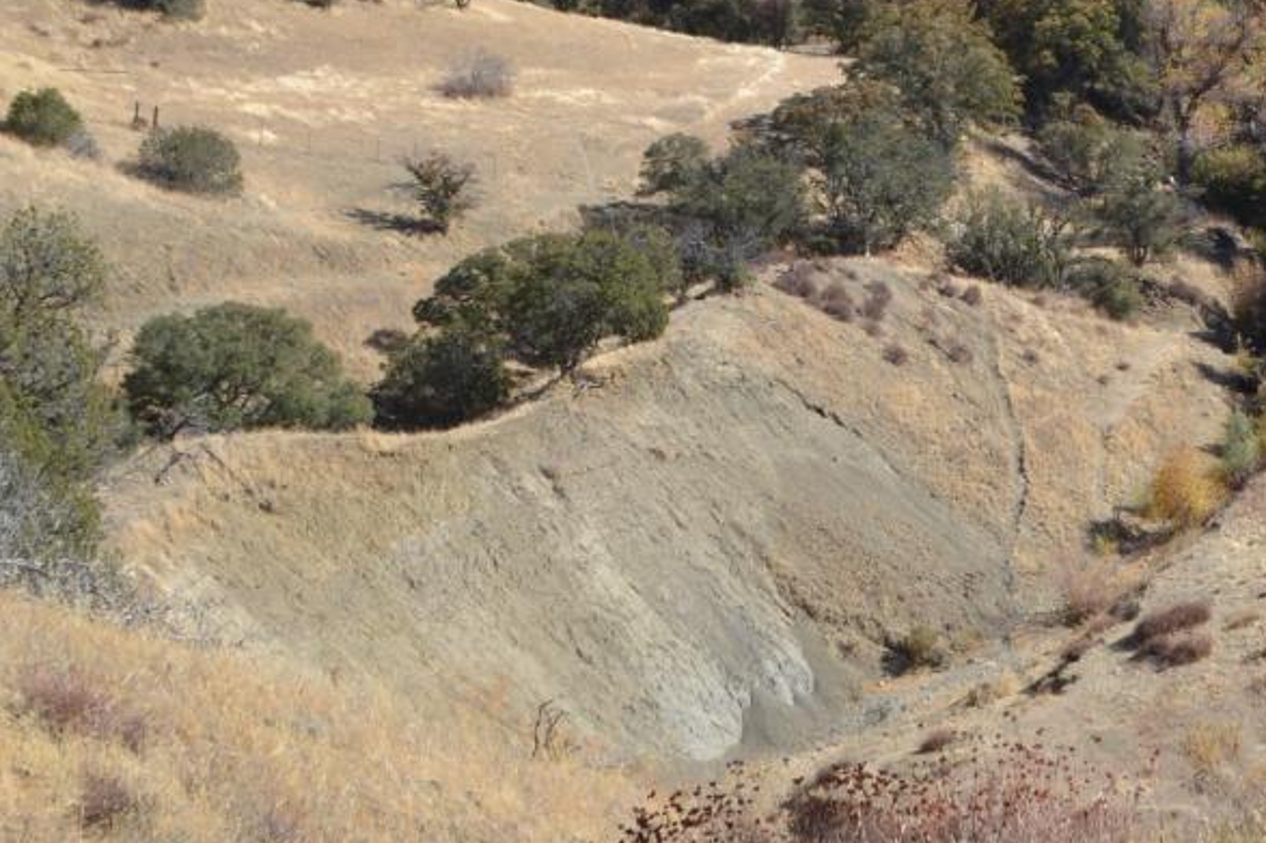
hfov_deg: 27.7
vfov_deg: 19.5
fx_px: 2426
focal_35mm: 69
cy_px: 166
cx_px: 1238
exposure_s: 1/200
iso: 100
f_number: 7.1
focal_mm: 18
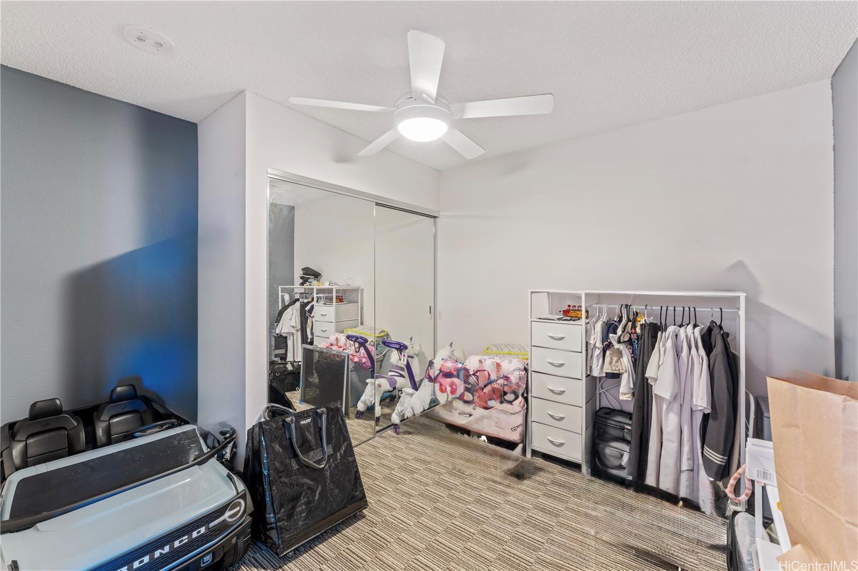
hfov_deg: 104.3
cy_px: 286
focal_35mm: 14
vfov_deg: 81.2
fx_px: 334
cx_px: 429
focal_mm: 14
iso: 200
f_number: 9
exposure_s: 4
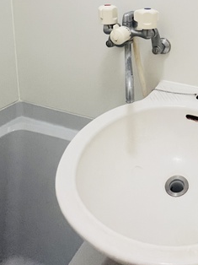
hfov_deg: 41.3
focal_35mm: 29
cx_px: 203
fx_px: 221
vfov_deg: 52.8
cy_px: 19
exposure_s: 1/50
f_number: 1.8
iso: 400
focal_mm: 1.57
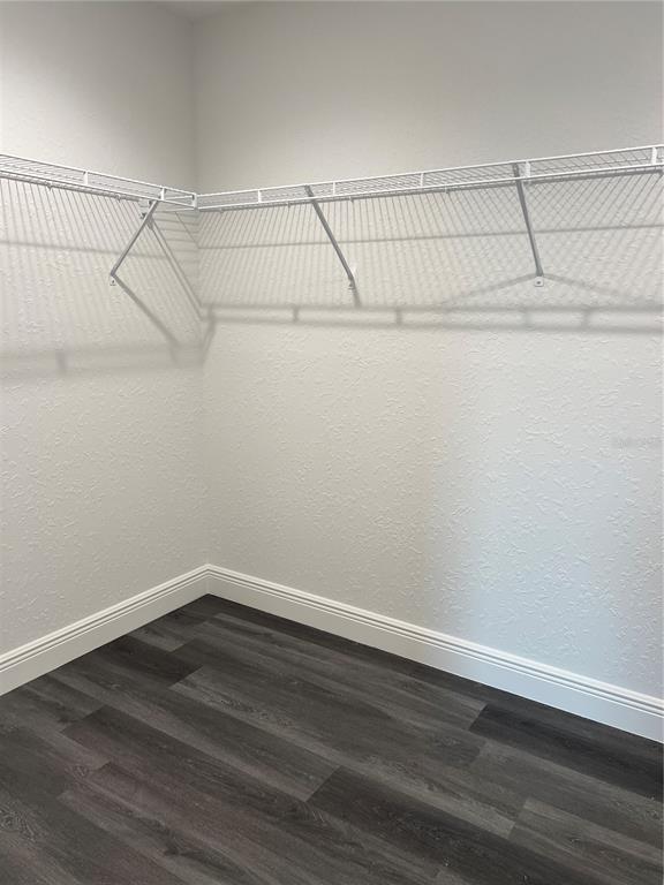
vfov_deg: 67.3
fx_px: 665
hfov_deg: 53.1
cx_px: 332
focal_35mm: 26
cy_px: 442
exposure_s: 1/120
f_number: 1.5
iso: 80
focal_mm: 5.7
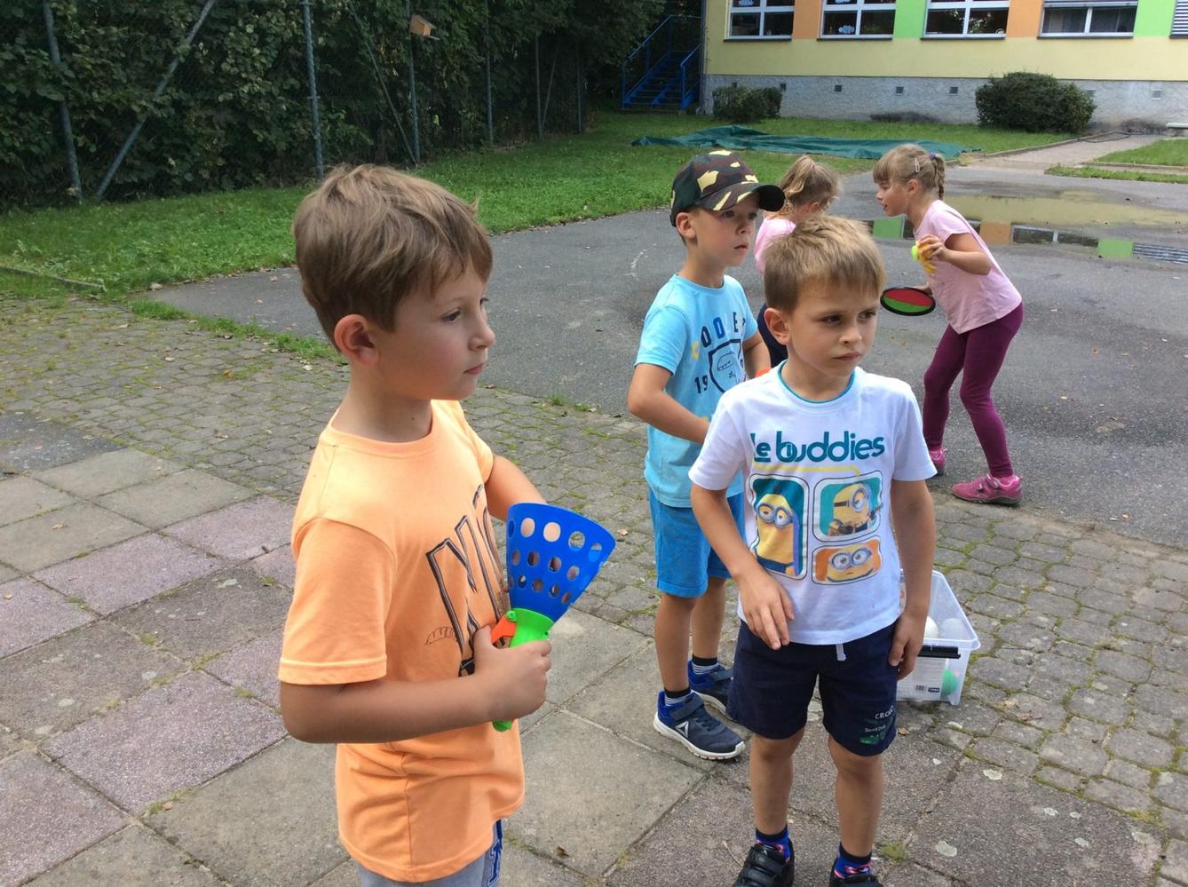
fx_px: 1096
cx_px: 594
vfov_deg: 44.0
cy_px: 444
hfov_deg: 56.9
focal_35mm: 32
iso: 32
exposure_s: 1/248
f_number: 2.4
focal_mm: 3.3
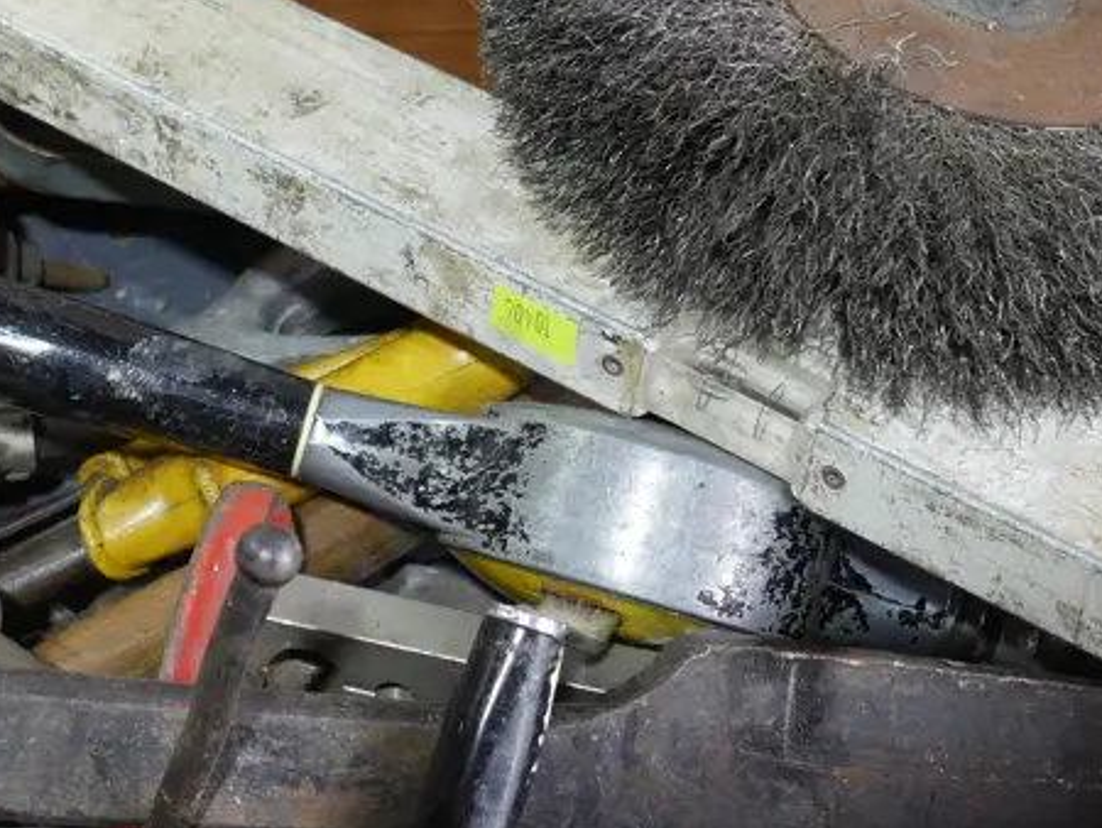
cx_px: 340
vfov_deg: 16.2
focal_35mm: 91
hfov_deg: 21.4
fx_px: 2899
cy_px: 562
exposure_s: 1/60
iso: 250
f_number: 4.5
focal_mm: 20
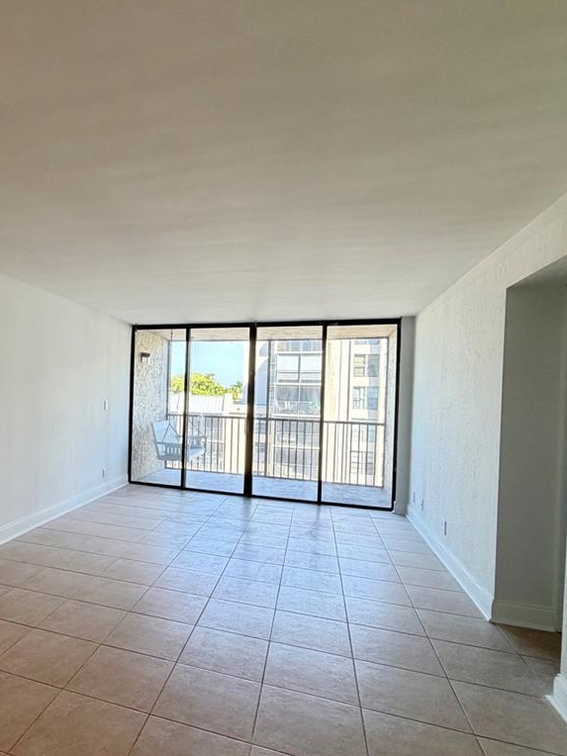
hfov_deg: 57.2
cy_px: 403
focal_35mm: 22
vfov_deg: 76.3
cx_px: 126
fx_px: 480
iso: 80
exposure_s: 1/120
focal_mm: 2.22
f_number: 2.2
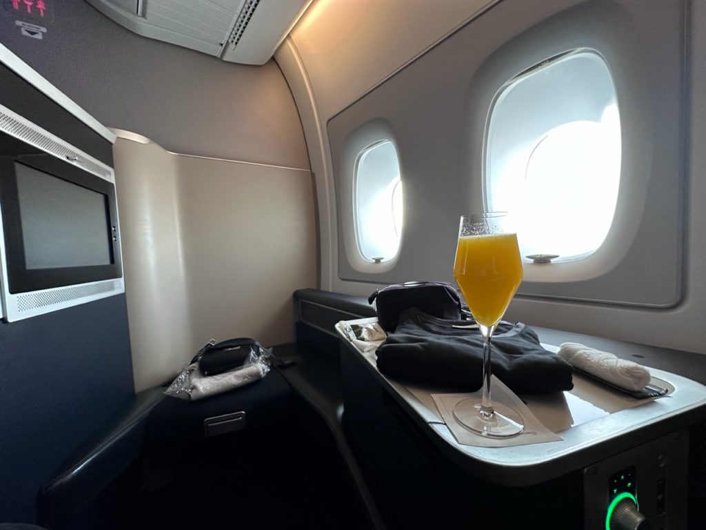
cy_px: 265
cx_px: 353
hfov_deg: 102.1
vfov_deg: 85.7
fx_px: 286
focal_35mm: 14
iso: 320
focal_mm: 2.22
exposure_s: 1/51
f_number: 2.2
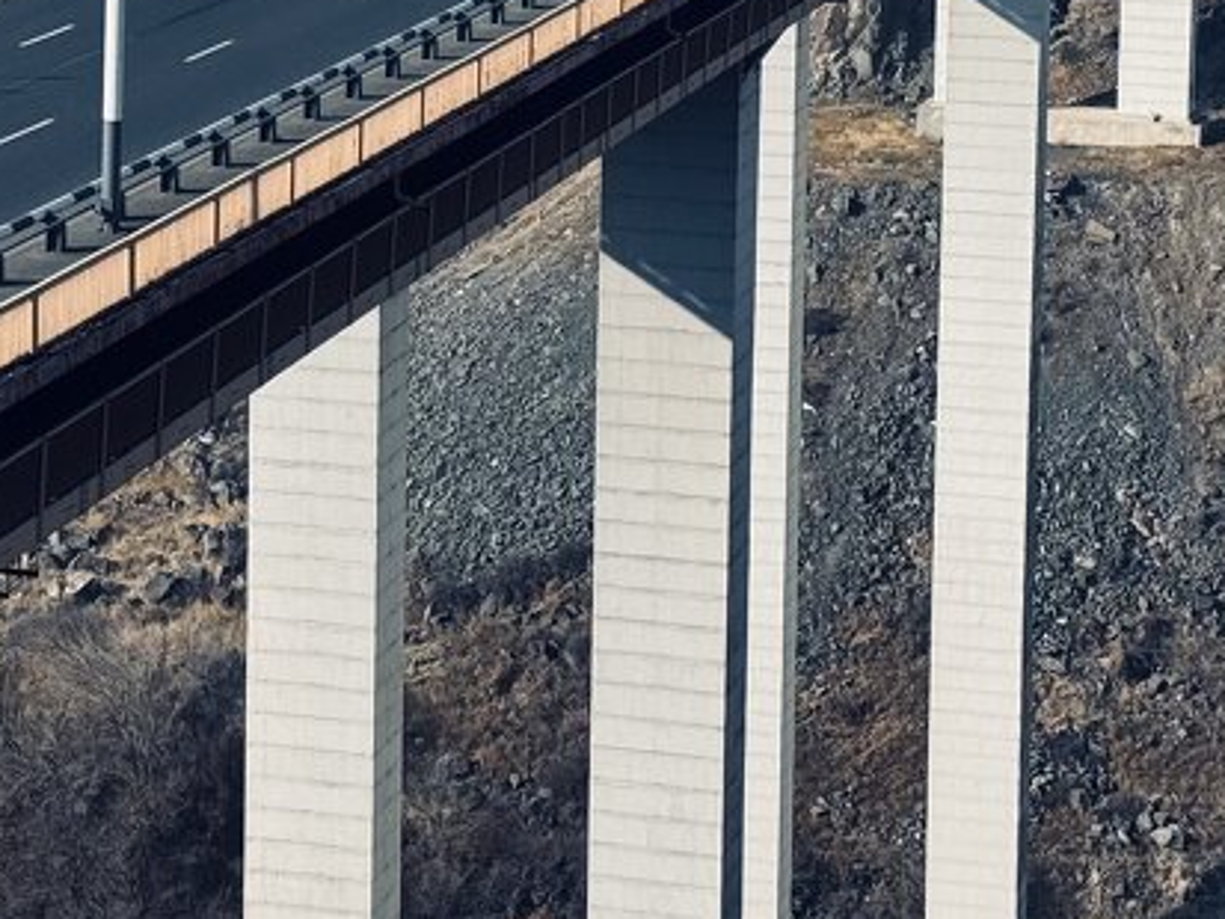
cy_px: -138
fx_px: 4389
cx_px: 475
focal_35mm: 124
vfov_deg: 11.7
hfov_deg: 15.9
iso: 64
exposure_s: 1/4608
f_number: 1.78
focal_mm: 6.76
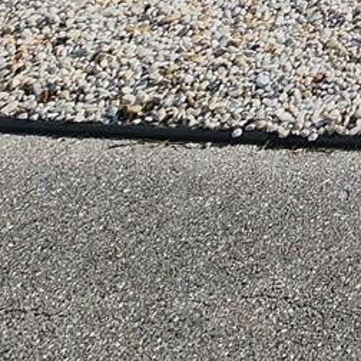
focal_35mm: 73
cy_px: -454
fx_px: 861
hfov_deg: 14.5
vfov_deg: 15.6
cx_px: 882
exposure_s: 1/3569
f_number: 2.2
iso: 50
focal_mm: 2.2
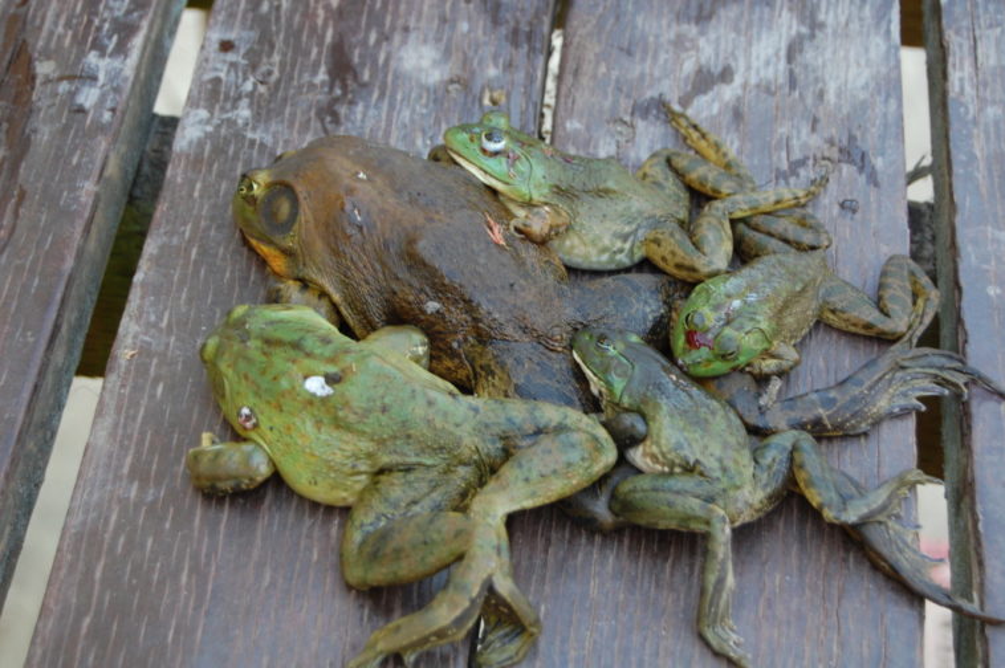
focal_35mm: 72
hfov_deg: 28.1
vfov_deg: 18.9
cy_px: 334
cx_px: 502
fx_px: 2008
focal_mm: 48
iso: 400
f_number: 5.6
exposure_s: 1/50
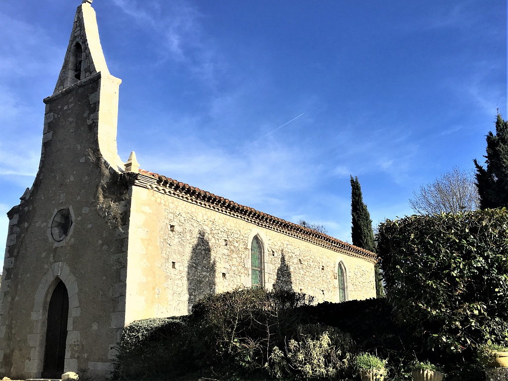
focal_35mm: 29
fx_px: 426
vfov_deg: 48.2
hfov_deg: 61.7
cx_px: 254
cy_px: 190
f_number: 2.2
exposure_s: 1/1832
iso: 25
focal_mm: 4.15
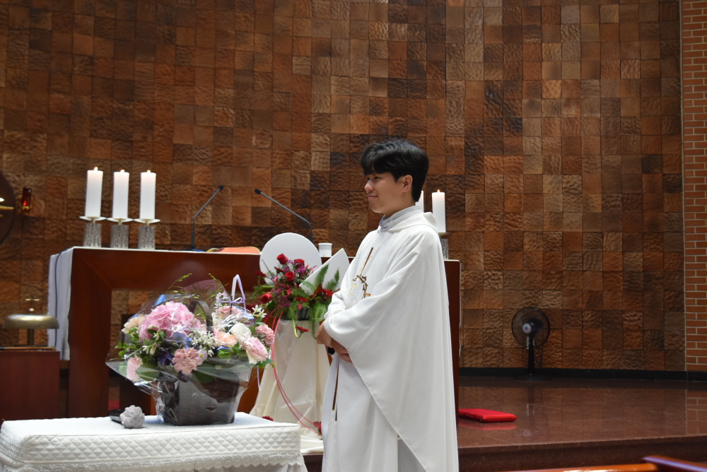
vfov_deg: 26.5
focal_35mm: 51
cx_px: 354
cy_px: 236
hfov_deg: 38.9
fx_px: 1002
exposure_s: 1/60
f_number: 4.5
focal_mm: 34
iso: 640
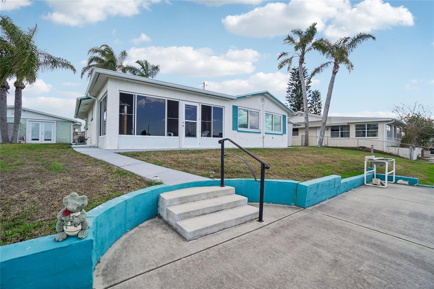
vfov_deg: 77.3
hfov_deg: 100.4
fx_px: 181
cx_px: 217
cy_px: 144
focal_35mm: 15
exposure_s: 1/200
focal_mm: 10
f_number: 8
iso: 100
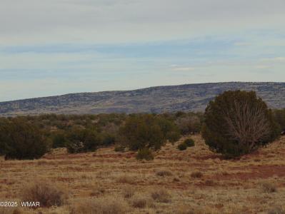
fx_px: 1351
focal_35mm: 164
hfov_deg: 12.0
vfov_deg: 9.1
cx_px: 142
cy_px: 107
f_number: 4
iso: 80
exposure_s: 1/800
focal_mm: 29.5
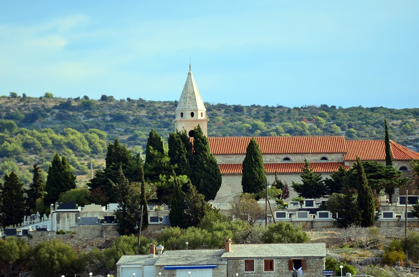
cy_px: 138
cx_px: 210
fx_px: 5225
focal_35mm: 450
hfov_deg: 4.6
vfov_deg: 3.0
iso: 640
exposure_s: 1/1600
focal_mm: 300
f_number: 5.6
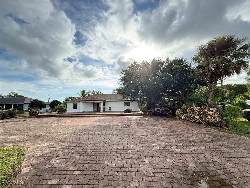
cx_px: 125
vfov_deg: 85.7
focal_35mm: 14
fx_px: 101
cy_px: 94
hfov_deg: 102.1
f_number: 2.2
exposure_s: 1/510
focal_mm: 2.22
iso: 64
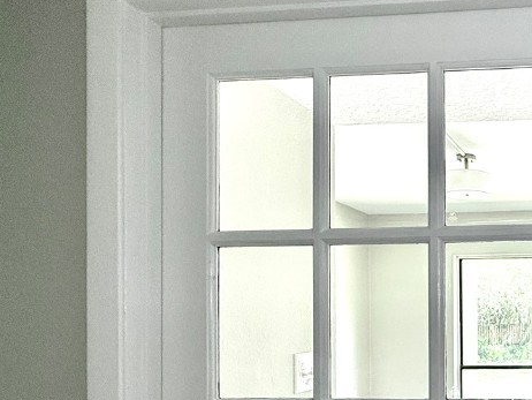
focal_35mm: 31
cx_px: 588
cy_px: 310
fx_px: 477
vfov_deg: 43.7
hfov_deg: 44.2
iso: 80
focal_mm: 2.22
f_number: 2.2
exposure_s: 1/99
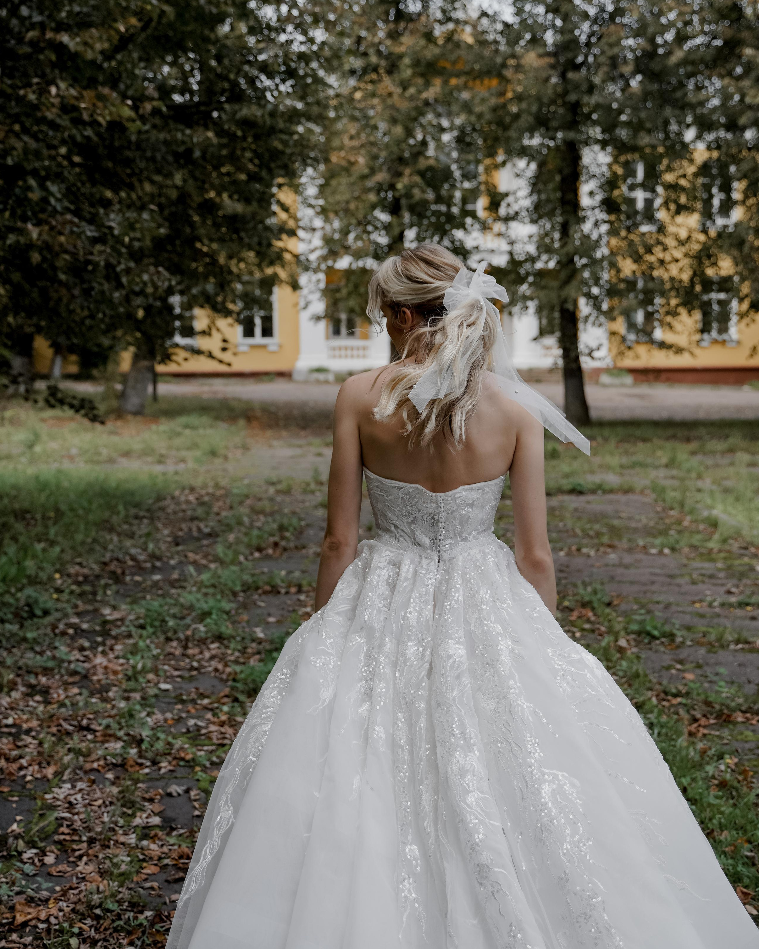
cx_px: 377
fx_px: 1207
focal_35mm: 43
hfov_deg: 34.9
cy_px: 469
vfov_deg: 42.9
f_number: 2.8
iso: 250
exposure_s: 1/800
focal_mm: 36
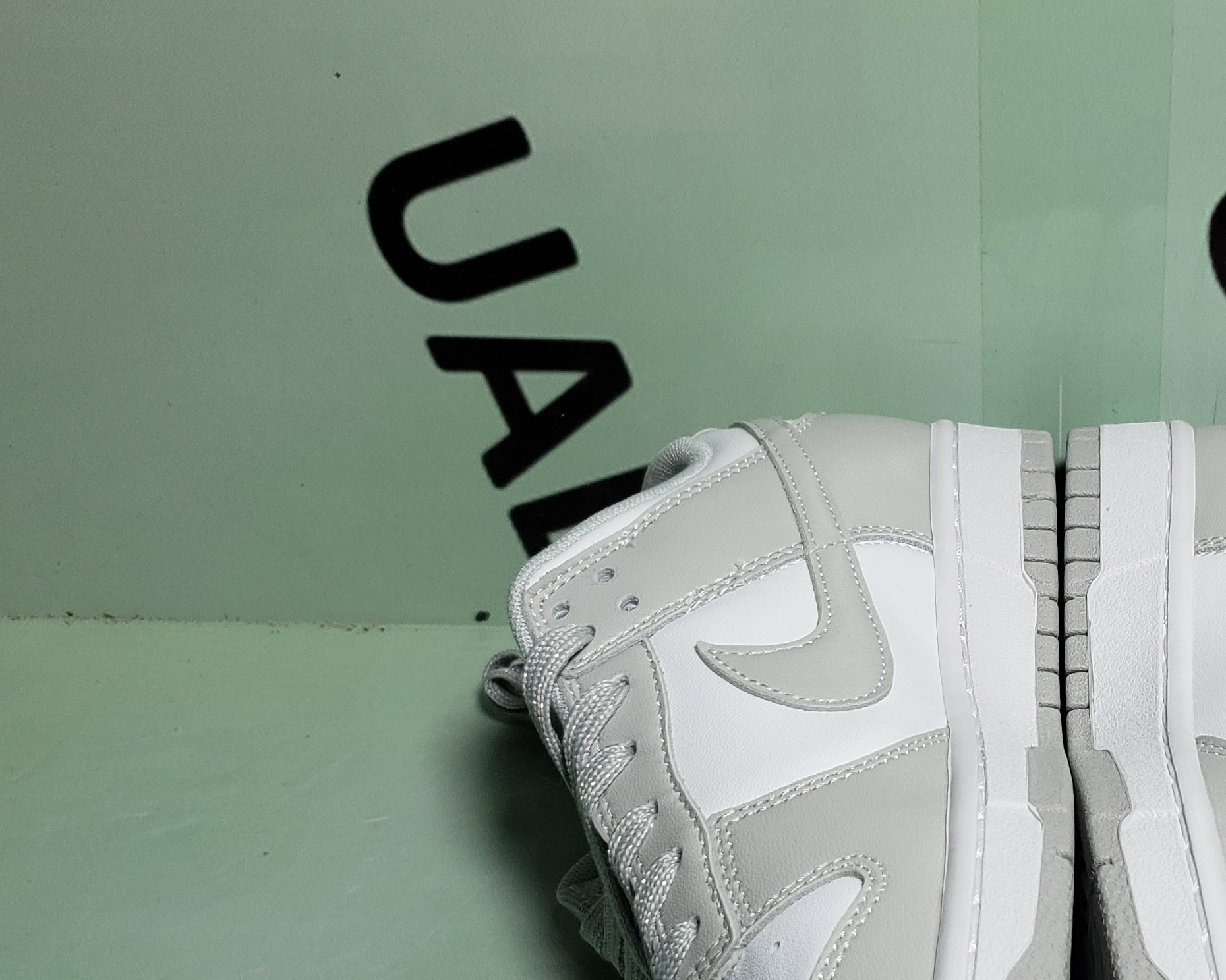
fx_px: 1996
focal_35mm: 55
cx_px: 1098
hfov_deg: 32.5
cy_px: 715
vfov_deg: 27.3
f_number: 1.5
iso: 50
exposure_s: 1/466
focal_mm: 4.3
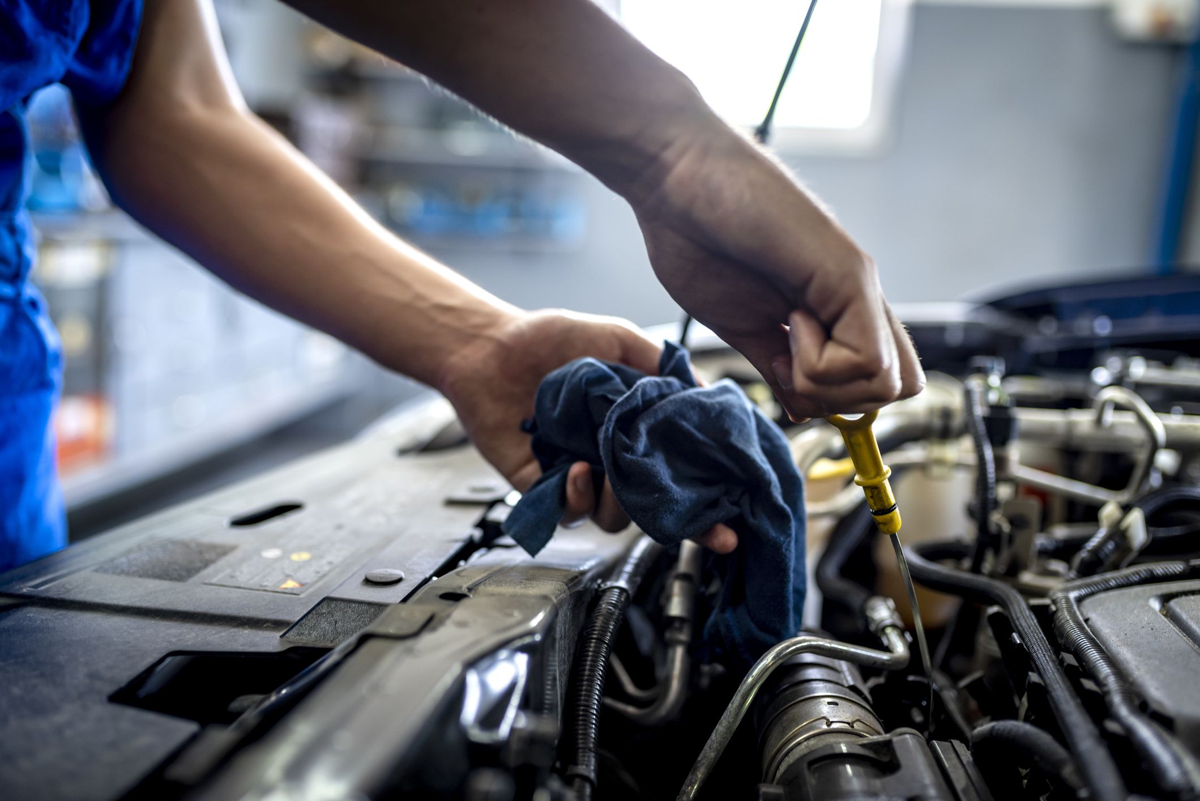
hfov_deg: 54.4
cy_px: 400
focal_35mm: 35
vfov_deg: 37.9
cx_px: 600
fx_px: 1167
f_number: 2
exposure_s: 1/125
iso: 250
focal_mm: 35
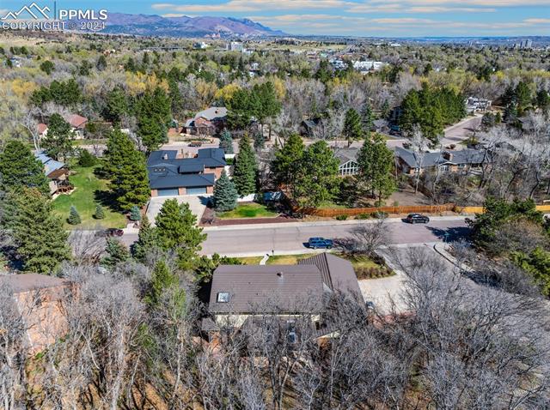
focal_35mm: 24
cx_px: 275
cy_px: 205
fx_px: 381
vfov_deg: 56.7
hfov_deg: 71.7
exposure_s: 1/2000
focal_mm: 12.29
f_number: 2.8
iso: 120
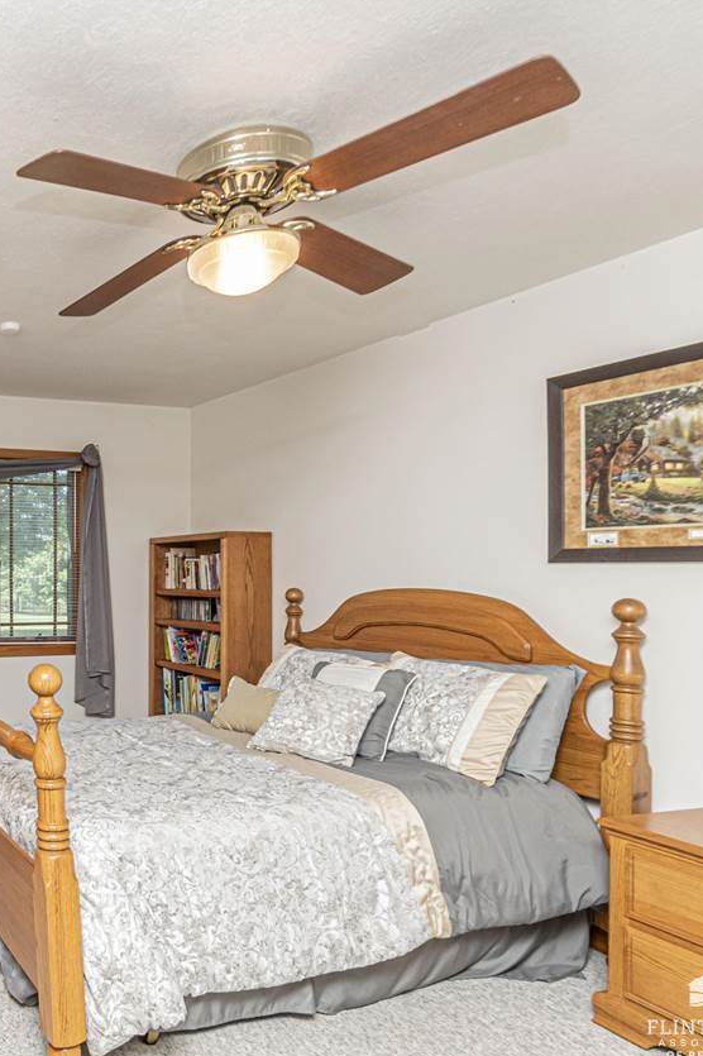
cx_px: -18
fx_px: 674
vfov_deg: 76.1
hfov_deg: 45.4
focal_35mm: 23
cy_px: 531
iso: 640
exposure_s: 1/60
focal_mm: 10
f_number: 11
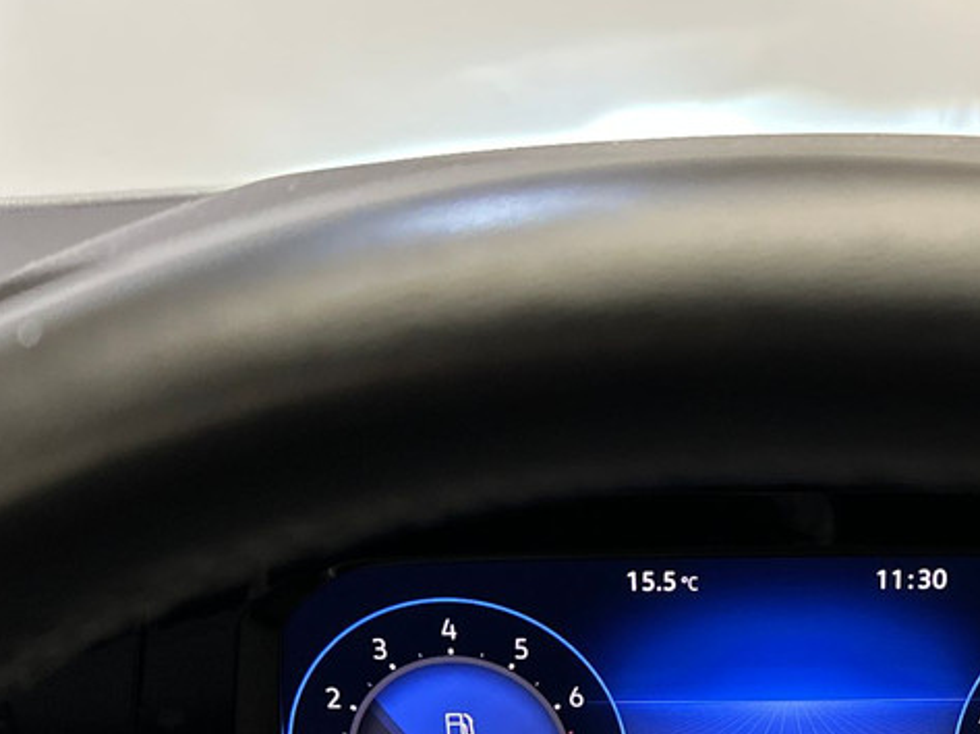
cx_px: 787
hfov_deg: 35.6
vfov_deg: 26.2
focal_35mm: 52
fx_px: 1471
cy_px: 767
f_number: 1.78
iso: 800
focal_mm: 6.86
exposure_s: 1/60
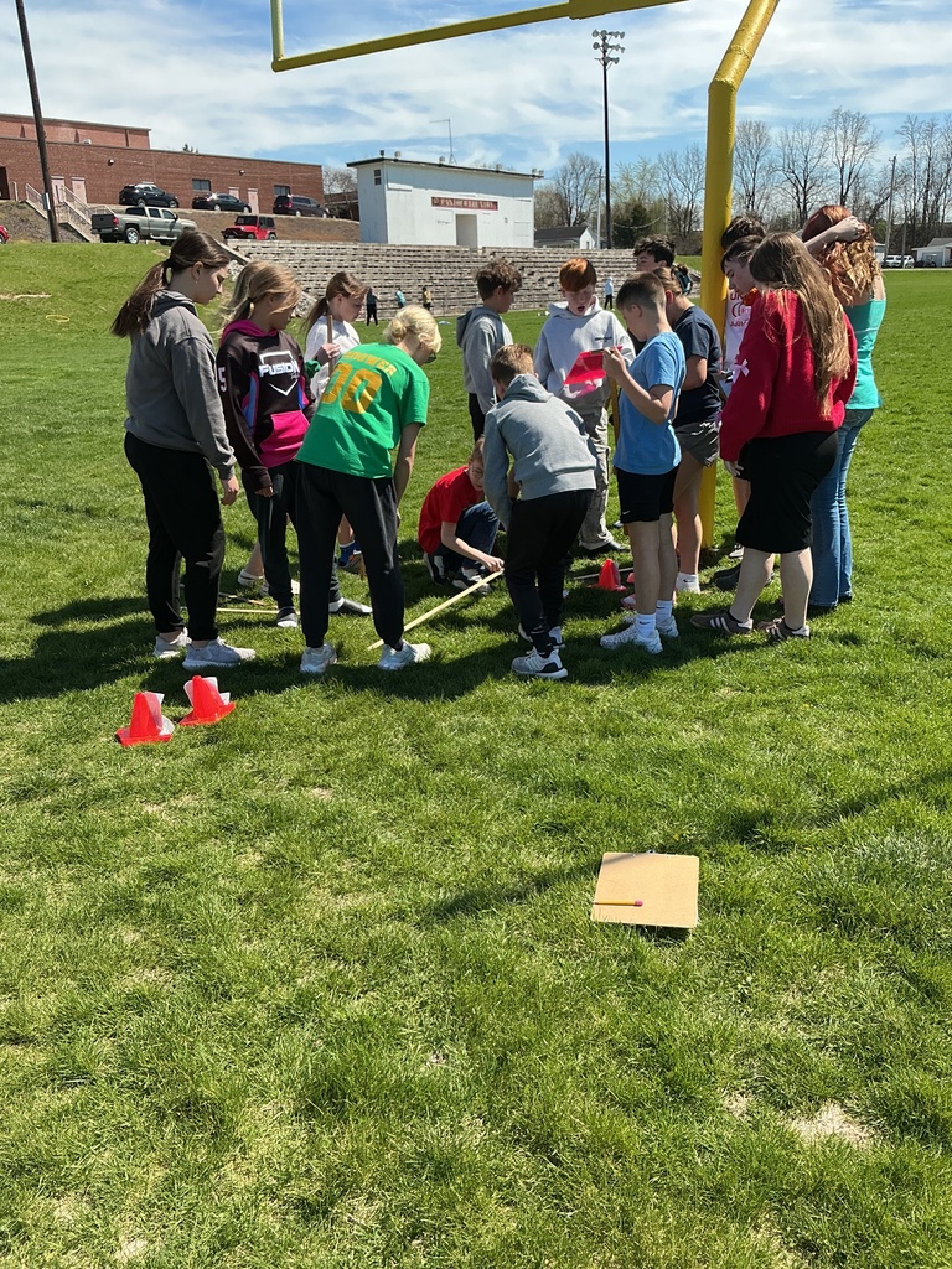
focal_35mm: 29
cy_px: 634
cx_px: 476
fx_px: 1063
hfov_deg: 48.2
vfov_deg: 61.7
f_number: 1.8
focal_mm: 3
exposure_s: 1/1035
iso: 25
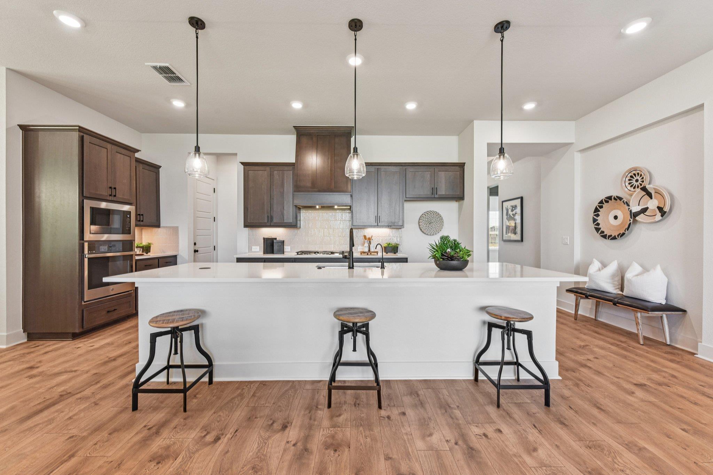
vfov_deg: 81.2
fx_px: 277
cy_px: 238
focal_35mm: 14
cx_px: 356
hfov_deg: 104.3
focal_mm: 14
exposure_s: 1/15
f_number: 8
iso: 280
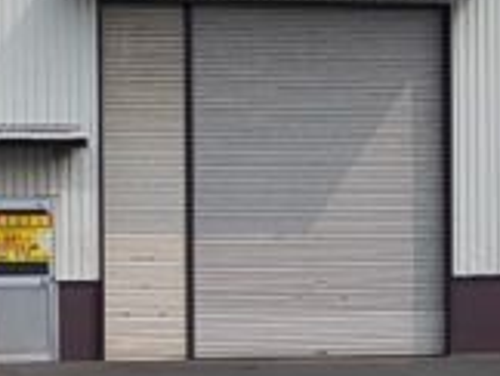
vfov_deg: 14.1
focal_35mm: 105
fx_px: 1519
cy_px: 296
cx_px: 154
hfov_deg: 18.6
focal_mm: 5.3
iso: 80
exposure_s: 1/320
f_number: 6.2
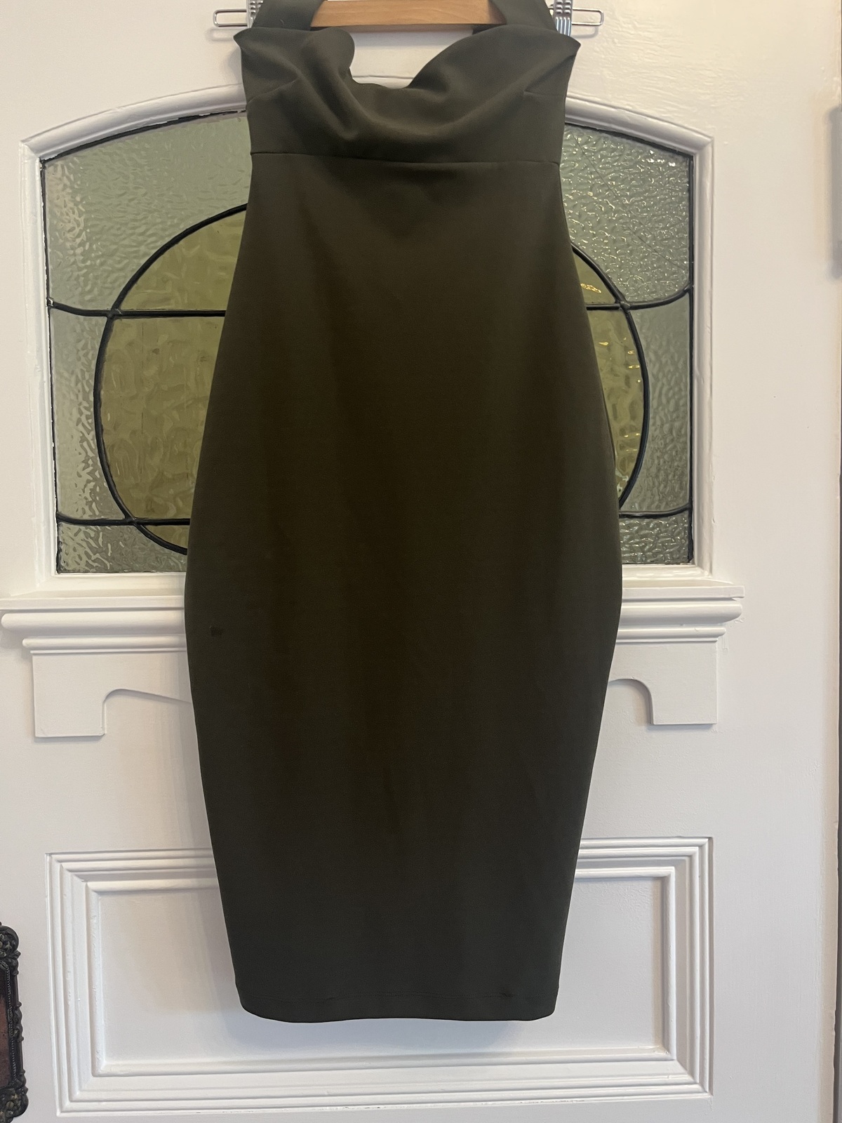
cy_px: 562
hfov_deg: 53.1
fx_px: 843
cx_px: 421
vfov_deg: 67.3
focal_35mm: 26
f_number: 1.6
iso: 200
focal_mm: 5.1
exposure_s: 1/50
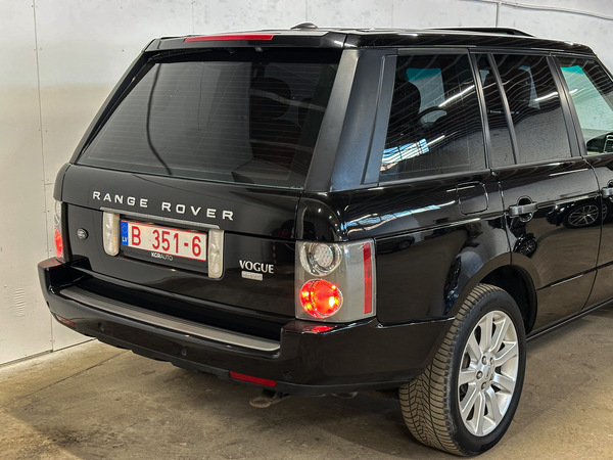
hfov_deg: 39.7
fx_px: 850
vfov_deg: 30.3
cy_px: 230
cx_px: 306
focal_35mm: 48
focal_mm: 6.86
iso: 320
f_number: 1.78
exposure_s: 1/33
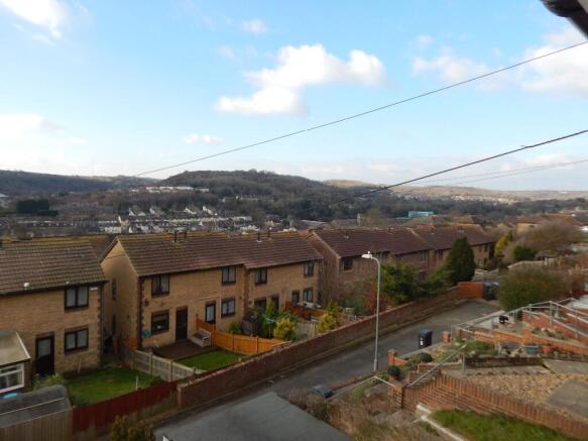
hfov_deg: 73.9
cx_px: 294
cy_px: 220
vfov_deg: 58.9
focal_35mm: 23
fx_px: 391
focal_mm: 4
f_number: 3
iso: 125
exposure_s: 1/800
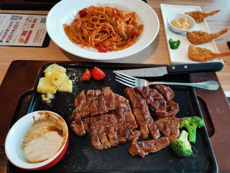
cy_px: 86
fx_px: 173
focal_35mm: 26
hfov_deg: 67.3
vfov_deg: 53.1
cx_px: 115
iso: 250
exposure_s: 1/100
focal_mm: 4.75
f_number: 1.8
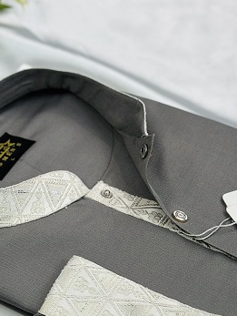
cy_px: 184
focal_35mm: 92
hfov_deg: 16.1
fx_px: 838
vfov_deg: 21.3
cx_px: 130
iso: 80
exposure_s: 1/202
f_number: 1.78
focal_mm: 6.86
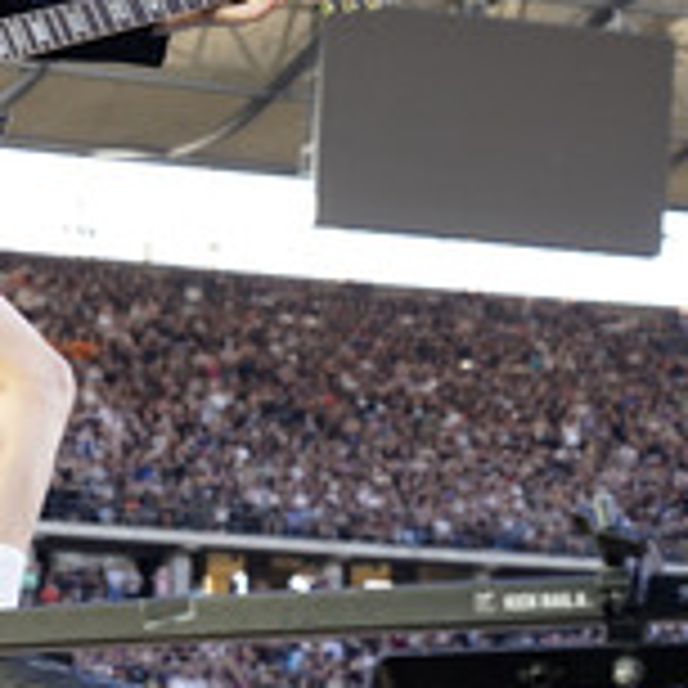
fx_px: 2878
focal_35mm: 128
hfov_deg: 13.3
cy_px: 144
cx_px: -101
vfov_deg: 13.6
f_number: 5
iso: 1600
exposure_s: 1/400
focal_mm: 51
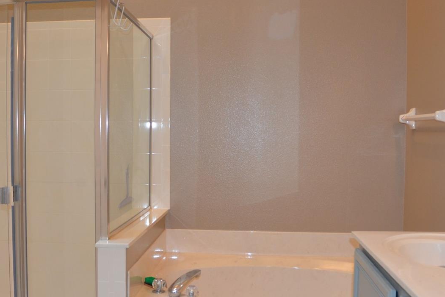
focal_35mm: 41
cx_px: 188
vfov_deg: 32.6
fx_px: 507
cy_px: 156
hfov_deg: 47.2
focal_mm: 18
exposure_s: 1/60
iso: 720
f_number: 3.5
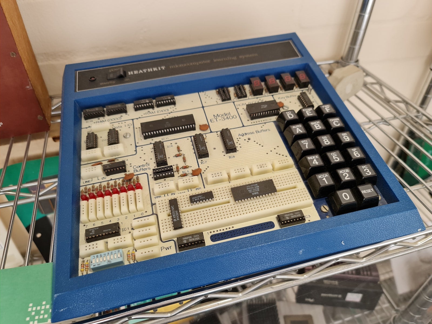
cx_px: 216
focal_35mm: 25
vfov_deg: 54.9
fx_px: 312
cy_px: 162
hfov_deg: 69.4
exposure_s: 1/100
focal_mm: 7
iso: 250
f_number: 1.8
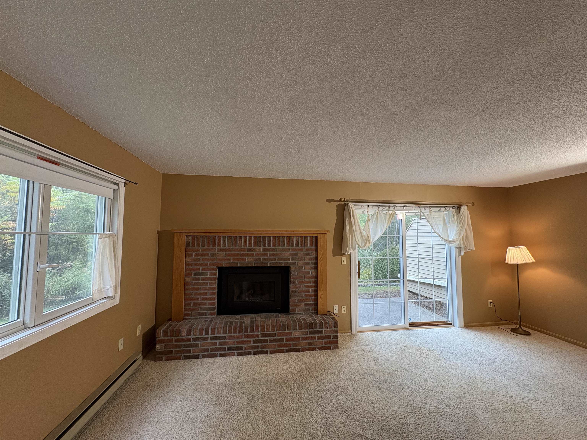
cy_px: 220
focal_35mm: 14
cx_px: 294
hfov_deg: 102.1
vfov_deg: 85.7
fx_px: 237
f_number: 2.2
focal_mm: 2.22
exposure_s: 1/60
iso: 160
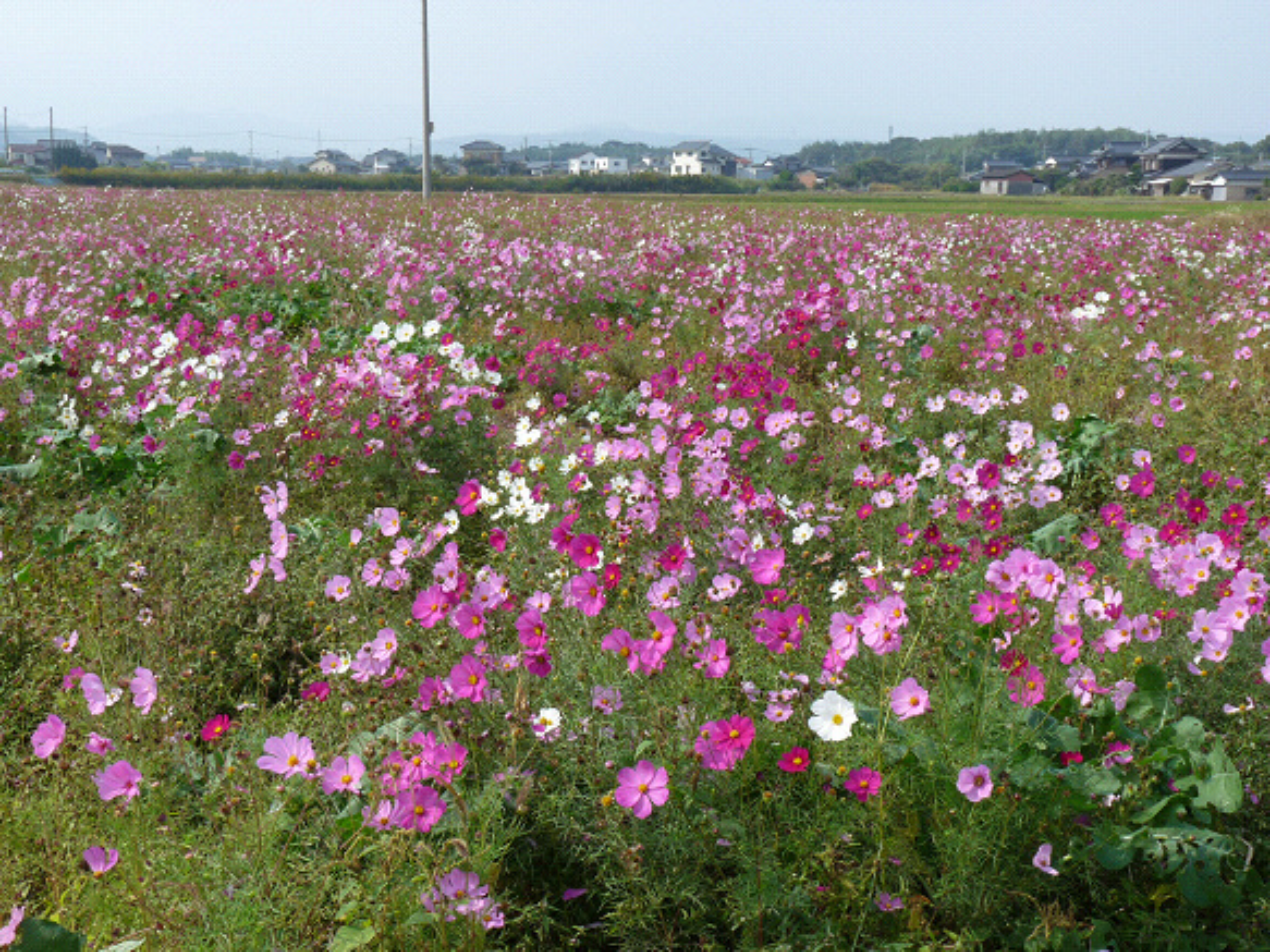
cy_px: 476
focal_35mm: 49
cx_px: 635
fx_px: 1797
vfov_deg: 29.7
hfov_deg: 38.9
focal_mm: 8.7
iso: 100
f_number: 5.6
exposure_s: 1/320
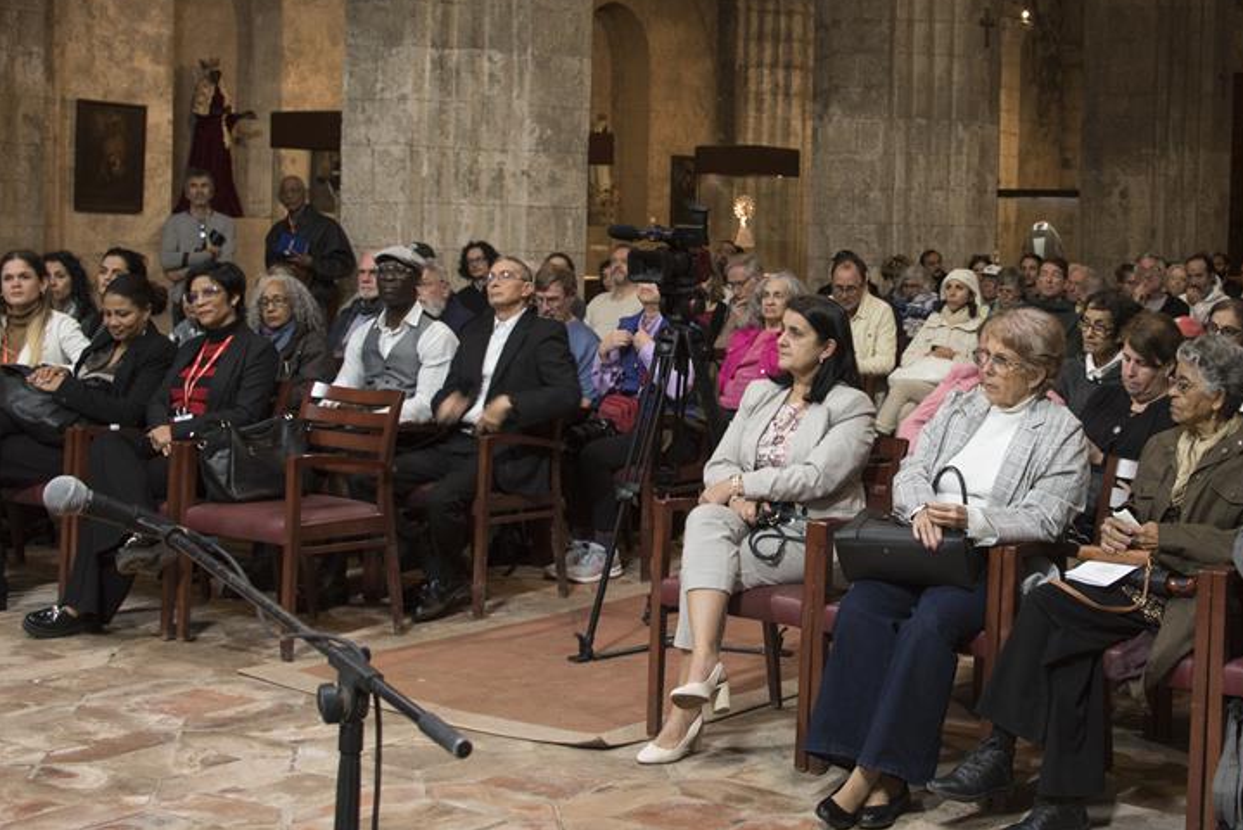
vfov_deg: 24.1
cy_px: 280
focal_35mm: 56
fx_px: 1934
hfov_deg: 35.3
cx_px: 825
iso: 500
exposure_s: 1/20
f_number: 6.3
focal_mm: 35
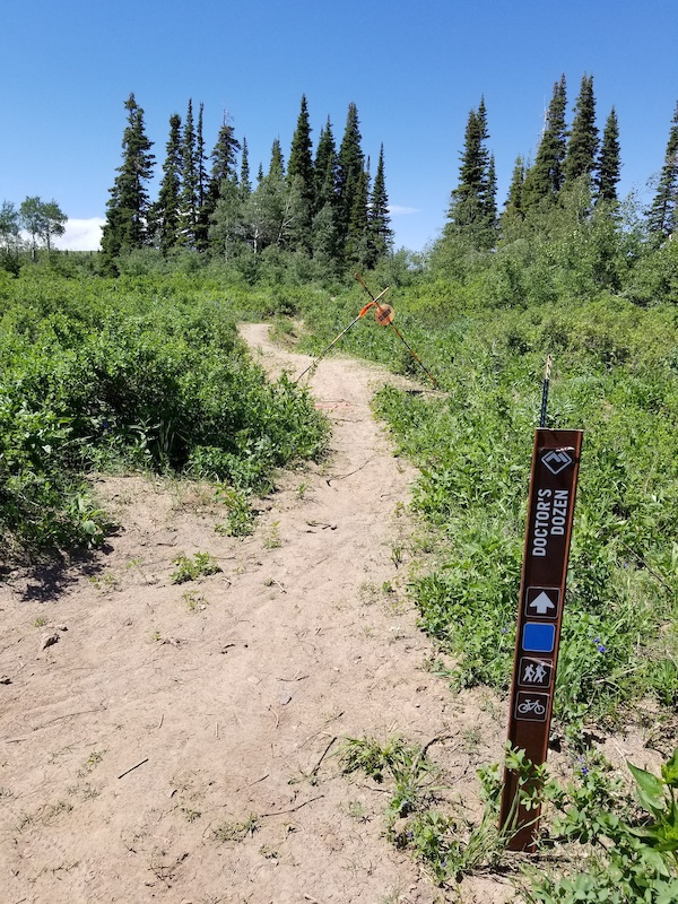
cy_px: 452
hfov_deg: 53.1
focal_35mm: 26
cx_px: 339
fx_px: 679
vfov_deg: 67.3
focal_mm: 4.25
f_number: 1.7
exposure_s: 1/1820
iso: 50
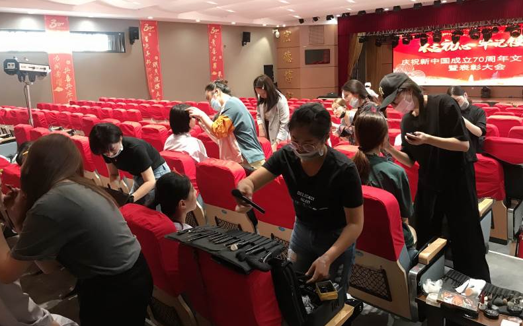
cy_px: 135
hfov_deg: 62.9
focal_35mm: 30
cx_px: 260
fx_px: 428
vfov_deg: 41.7
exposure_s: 1/17
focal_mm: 3.99
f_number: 1.8
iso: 80
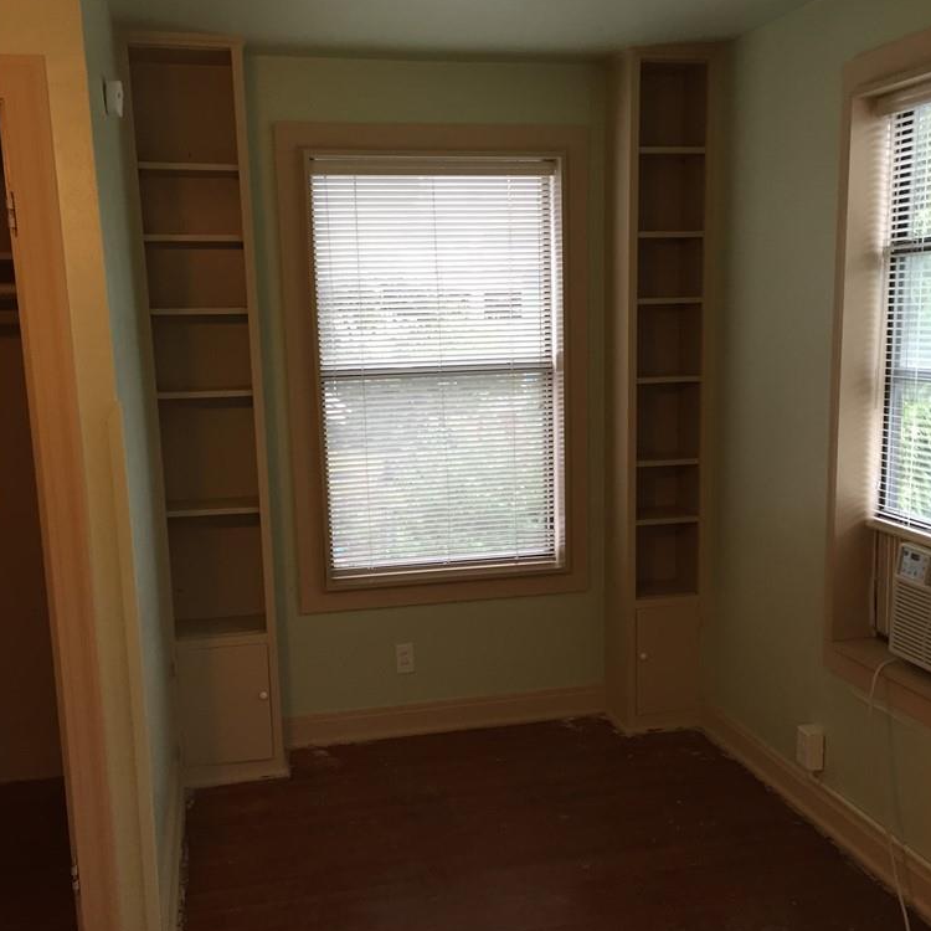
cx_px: 467
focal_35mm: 35
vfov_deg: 47.2
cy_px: 508
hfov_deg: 47.2
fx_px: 1065
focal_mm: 4.15
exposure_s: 1/30
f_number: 2.2
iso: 40
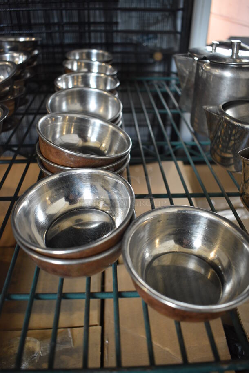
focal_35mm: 30
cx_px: 124
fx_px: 311
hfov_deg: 43.7
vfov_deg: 61.9
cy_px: 186
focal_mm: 20
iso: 900
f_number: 3.5
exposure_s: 1/125
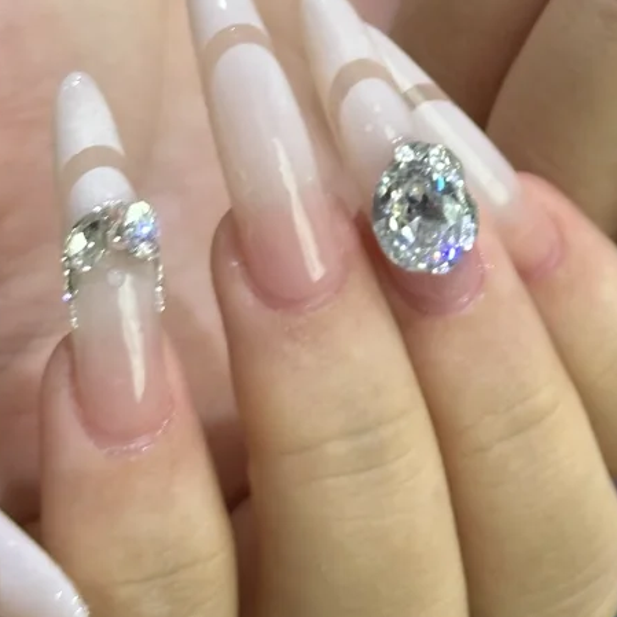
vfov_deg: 12.5
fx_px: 2743
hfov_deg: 12.7
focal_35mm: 136
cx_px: 612
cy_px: -154
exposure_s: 1/50
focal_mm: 6.86
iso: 80
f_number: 1.78
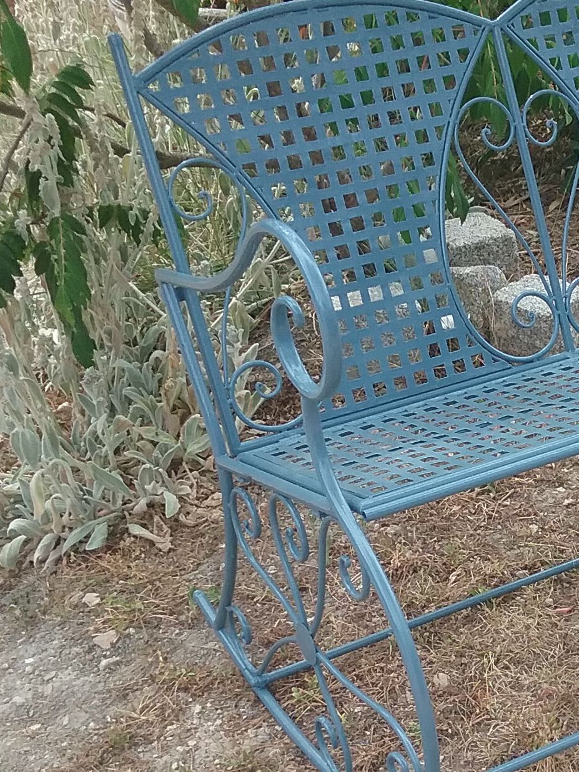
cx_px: 565
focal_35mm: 65
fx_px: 1450
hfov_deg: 21.8
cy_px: 560
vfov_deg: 29.4
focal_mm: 3.3
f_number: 2.2
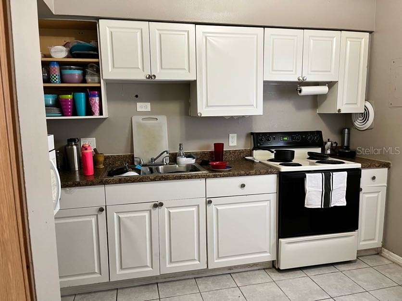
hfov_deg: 67.3
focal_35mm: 26
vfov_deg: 53.1
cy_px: 150
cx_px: 201
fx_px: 302
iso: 200
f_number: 1.6
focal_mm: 5.1
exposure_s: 1/60
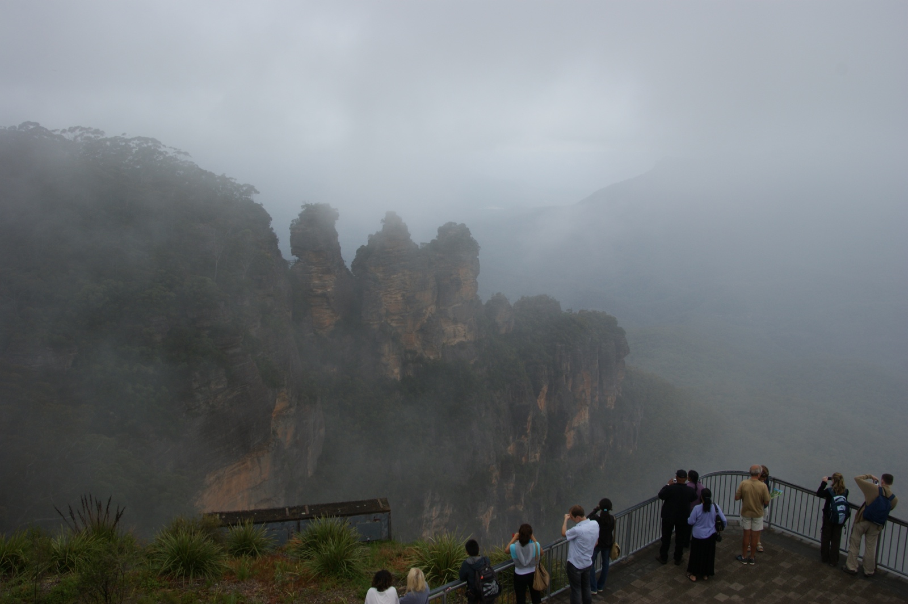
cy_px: 302
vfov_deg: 43.5
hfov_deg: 62.0
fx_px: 756
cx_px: 454
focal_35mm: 30
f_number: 10
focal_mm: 20
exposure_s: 1/100
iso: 100
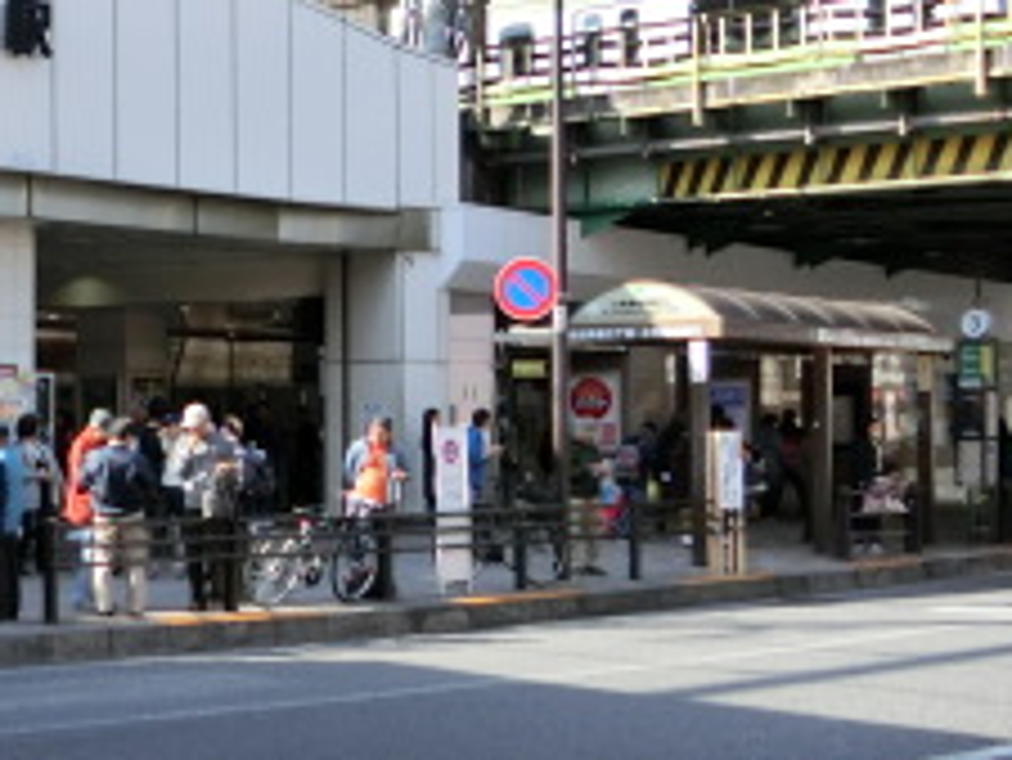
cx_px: -162
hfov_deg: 25.0
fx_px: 2077
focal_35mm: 71
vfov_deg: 20.7
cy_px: 396
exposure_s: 1/320
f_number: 3.5
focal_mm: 4.5
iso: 80
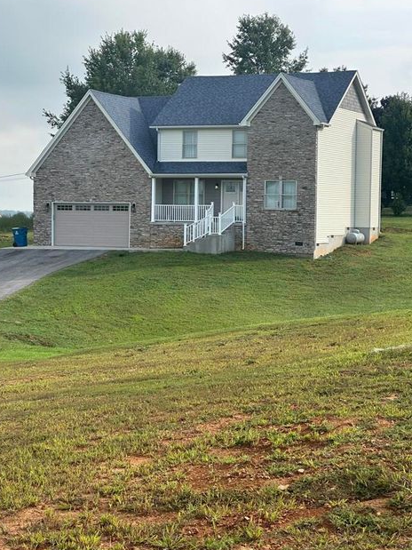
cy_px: 283
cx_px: 210
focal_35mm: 83
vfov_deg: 23.6
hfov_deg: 17.8
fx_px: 1318
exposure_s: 1/377
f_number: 2.8
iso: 32
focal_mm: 9
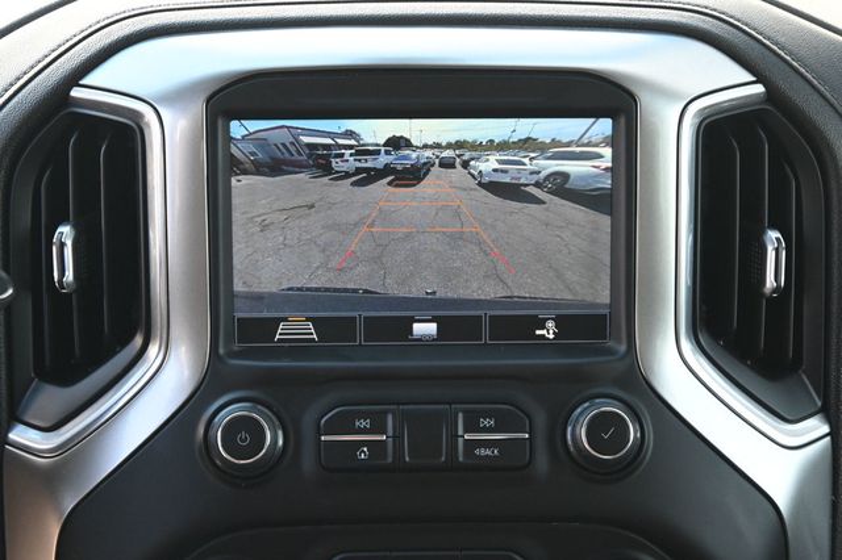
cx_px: 421
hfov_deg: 27.0
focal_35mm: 75
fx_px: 1753
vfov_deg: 18.2
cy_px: 280
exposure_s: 1/125
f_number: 6.3
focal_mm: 50
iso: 1600
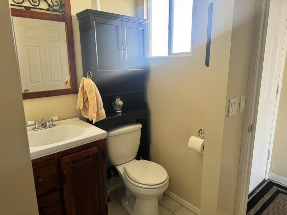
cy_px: 108
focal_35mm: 24
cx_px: 144
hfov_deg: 71.6
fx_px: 199
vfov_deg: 56.8
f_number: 1.78
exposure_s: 1/104
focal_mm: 6.76
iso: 200
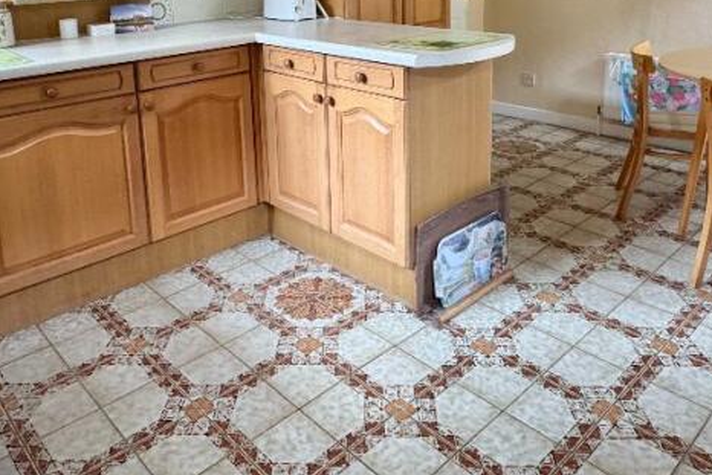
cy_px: 63
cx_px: 341
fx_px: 633
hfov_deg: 58.7
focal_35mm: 32
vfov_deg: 38.7
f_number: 2.2
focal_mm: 2.22
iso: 250
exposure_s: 1/99
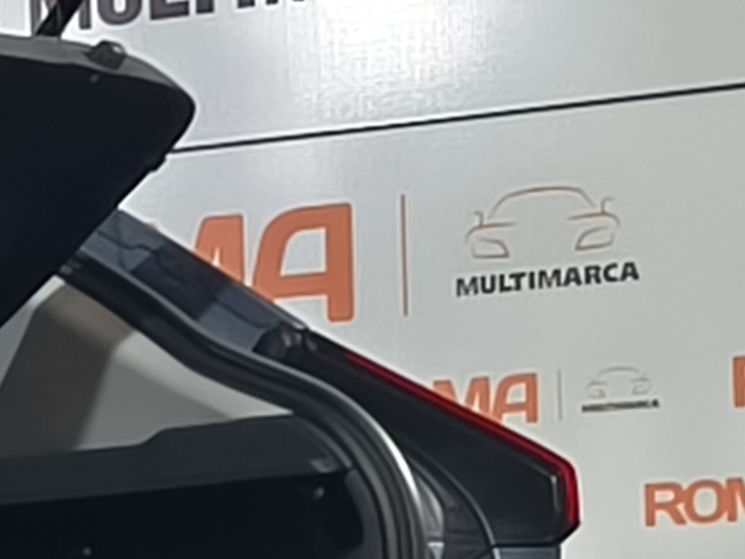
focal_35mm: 297
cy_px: 783
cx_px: -1344
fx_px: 6393
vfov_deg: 5.0
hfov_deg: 6.2
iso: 250
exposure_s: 1/50
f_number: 1.7
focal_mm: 5.35
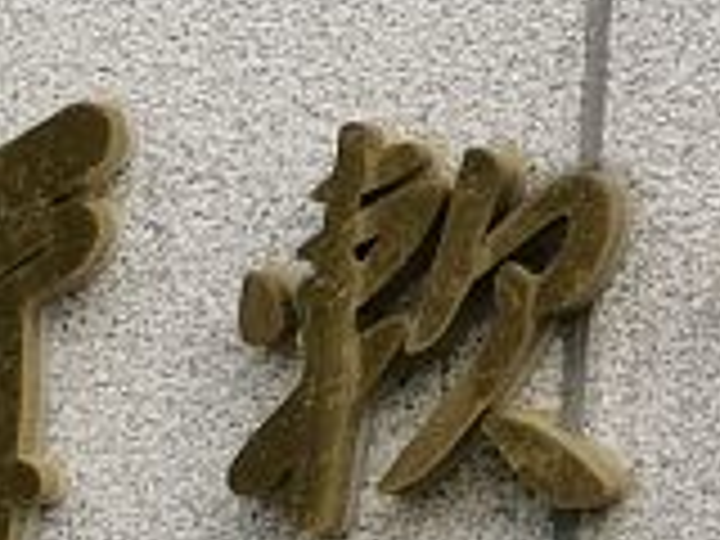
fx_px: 5928
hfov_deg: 6.6
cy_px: -698
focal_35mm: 285
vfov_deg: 5.1
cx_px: 1710
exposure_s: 1/747
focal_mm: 5.58
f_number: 1.8
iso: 50
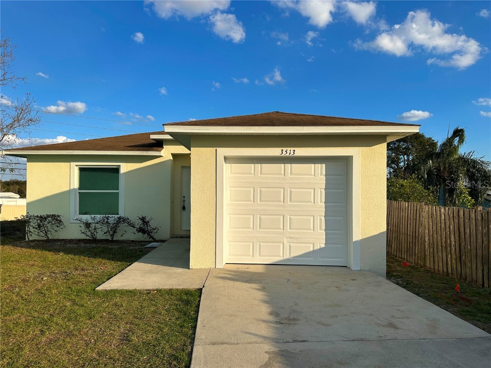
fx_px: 340
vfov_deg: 56.8
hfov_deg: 71.6
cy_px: 184
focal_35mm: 24
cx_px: 246
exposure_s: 1/5263
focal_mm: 6.86
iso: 80
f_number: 1.78
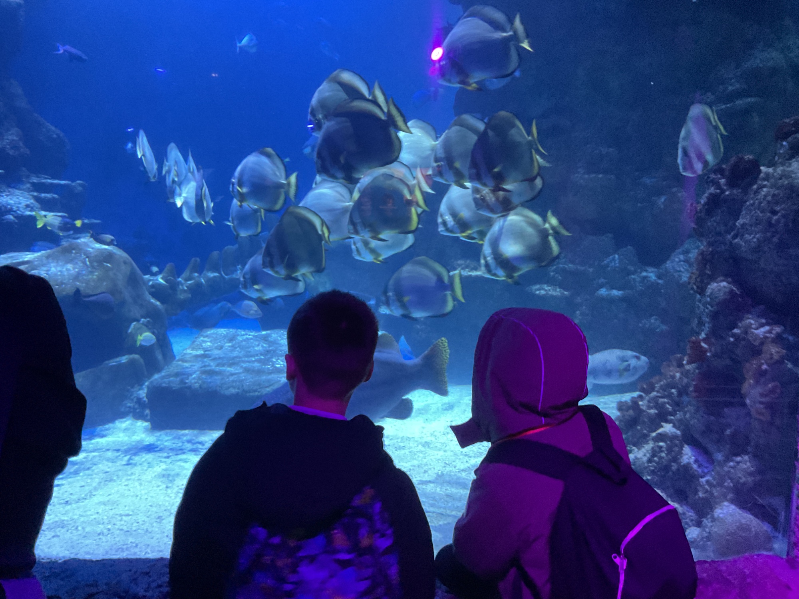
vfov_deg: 48.2
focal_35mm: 29
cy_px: 300
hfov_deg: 61.7
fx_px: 669
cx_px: 400
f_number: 1.8
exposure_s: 1/25
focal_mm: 3
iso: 500
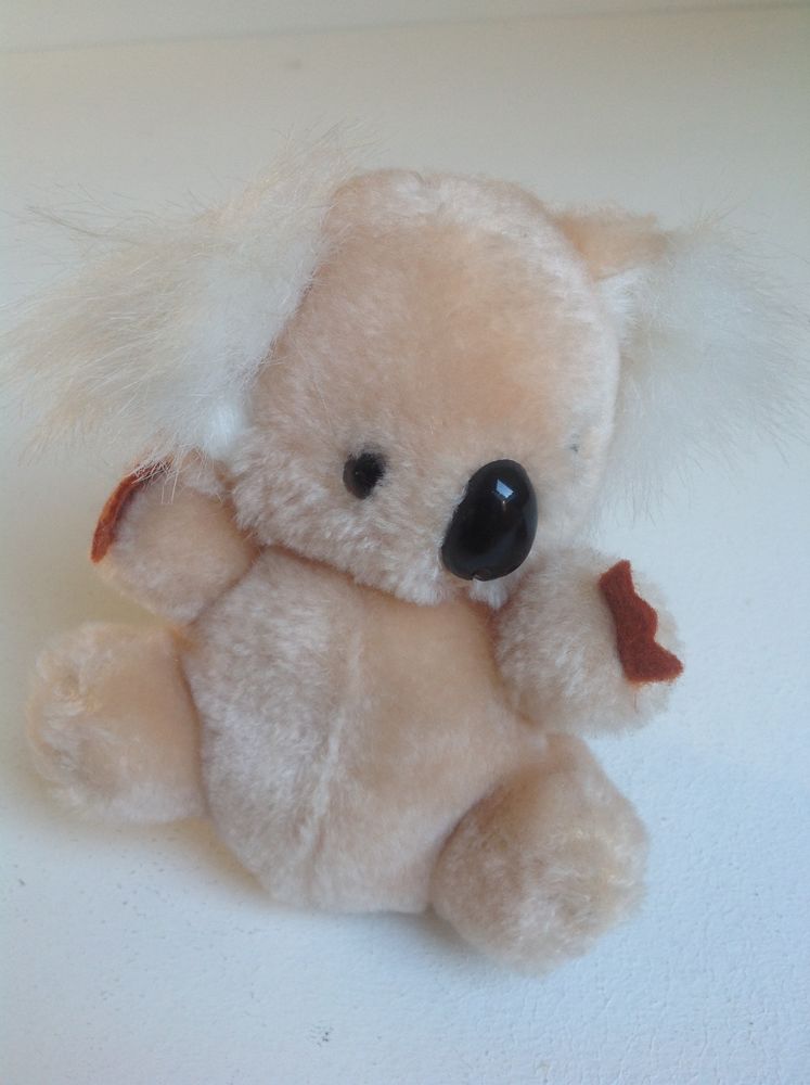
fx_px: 1095
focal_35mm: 35
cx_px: 405
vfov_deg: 52.7
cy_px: 542
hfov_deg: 40.6
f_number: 2.4
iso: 50
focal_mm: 4.28
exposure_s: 1/24
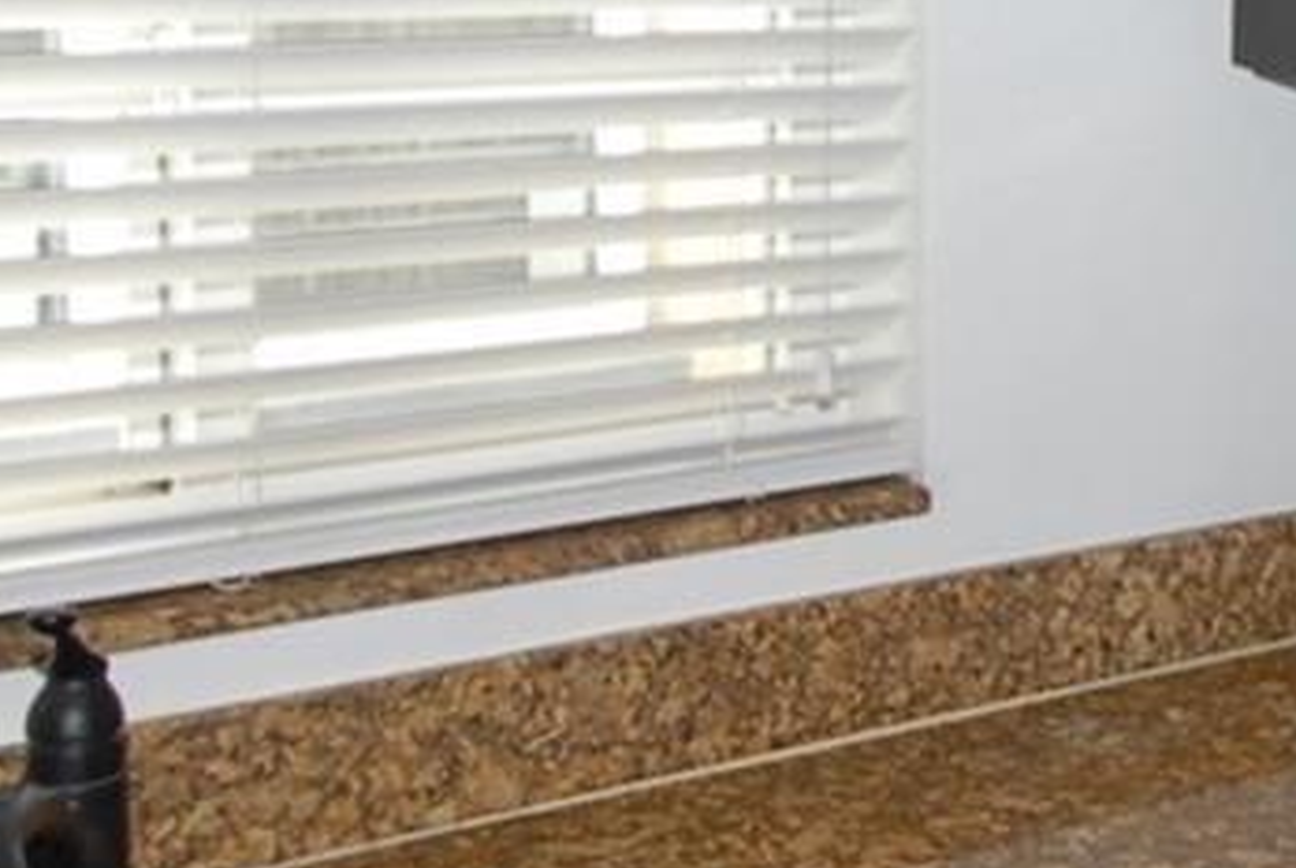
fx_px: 2487
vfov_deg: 19.4
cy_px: 52
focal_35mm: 69
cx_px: 1665
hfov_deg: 25.4
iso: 400
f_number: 5.6
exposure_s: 1/60
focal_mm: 10
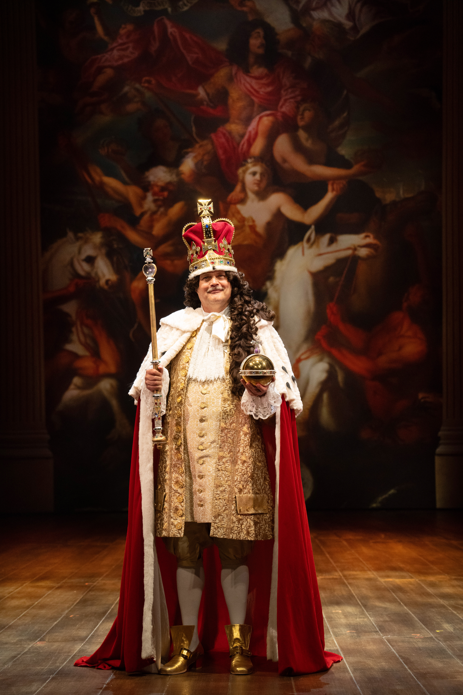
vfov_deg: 15.2
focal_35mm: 135
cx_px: 232
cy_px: 348
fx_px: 2604
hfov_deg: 10.2
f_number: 4
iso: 3200
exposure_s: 1/250
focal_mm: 135
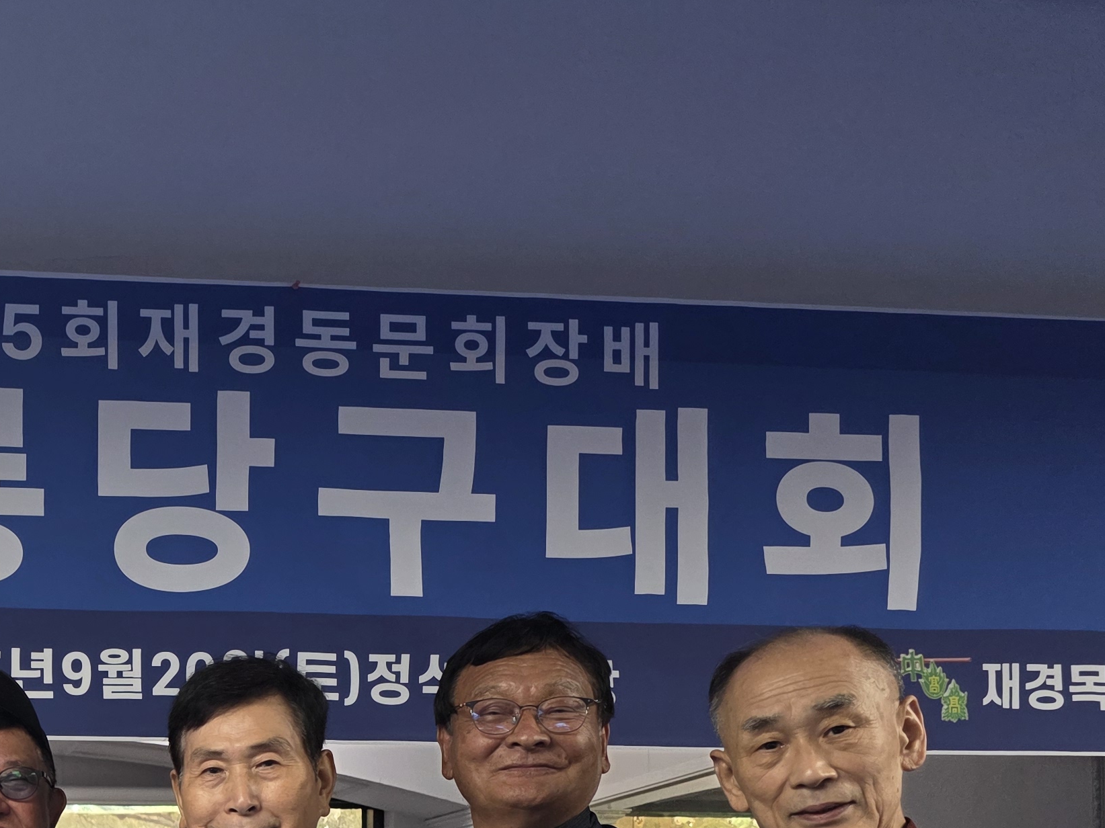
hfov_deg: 30.6
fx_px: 1787
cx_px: -117
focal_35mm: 56
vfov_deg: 24.0
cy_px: 957
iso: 160
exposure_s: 1/120
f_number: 1.7
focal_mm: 6.3
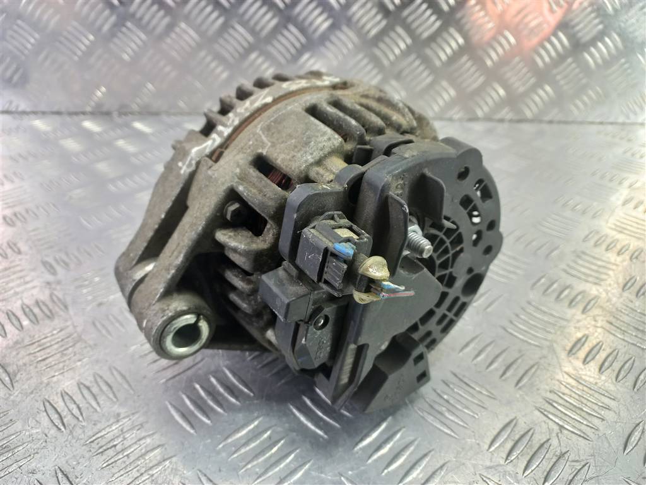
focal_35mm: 25
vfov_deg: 54.9
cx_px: 323
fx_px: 467
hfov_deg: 69.4
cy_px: 242
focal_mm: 4.6
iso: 160
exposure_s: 1/50
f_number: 1.8
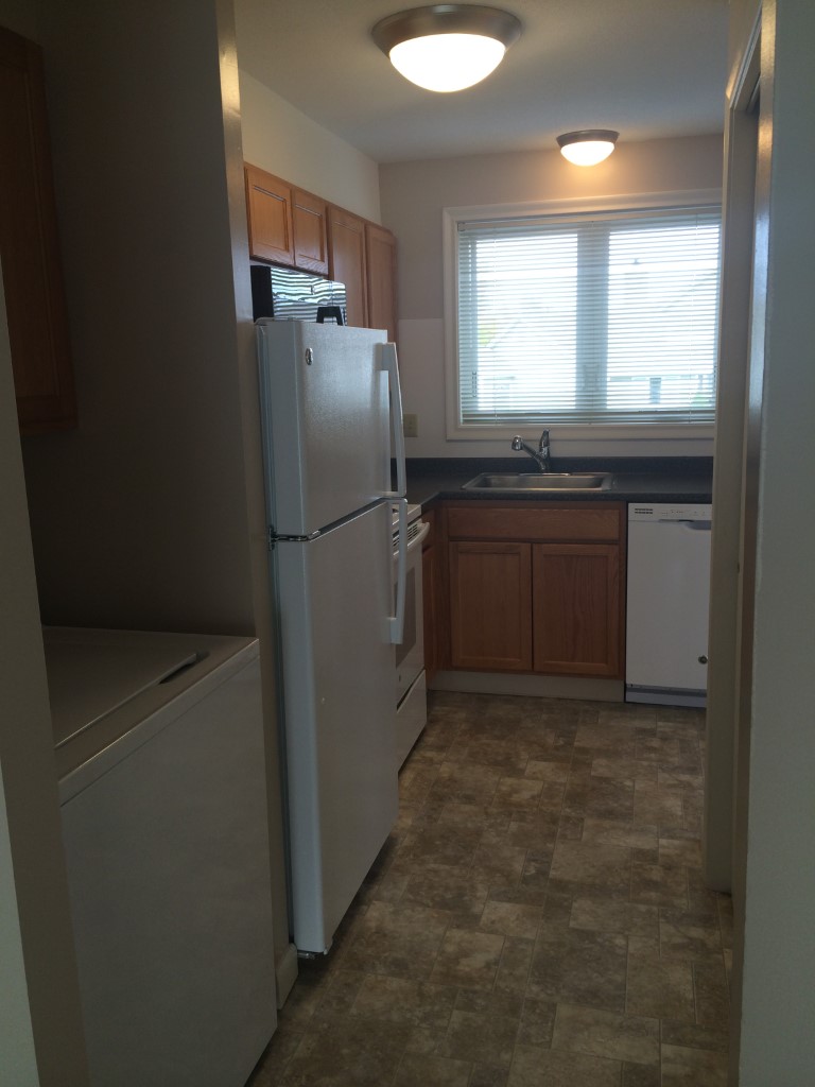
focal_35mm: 30
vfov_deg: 60.0
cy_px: 544
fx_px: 942
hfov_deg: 46.8
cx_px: 408
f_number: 2.2
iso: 40
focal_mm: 4.12
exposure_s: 1/40
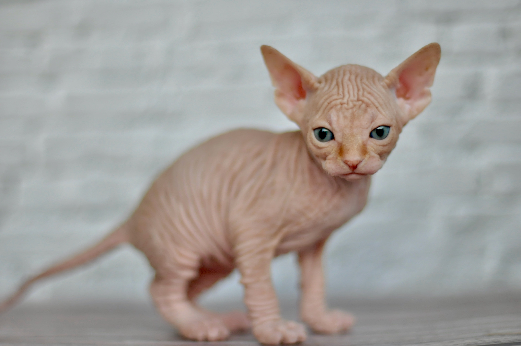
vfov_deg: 18.1
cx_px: 260
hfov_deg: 27.0
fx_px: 1084
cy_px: 173
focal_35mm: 75
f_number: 1.6
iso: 800
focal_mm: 50
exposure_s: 1/1250
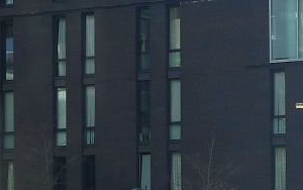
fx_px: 2000
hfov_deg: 8.6
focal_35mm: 242
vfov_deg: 5.4
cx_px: 281
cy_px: 308
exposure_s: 1/160
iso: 80
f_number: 4.1
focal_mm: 11
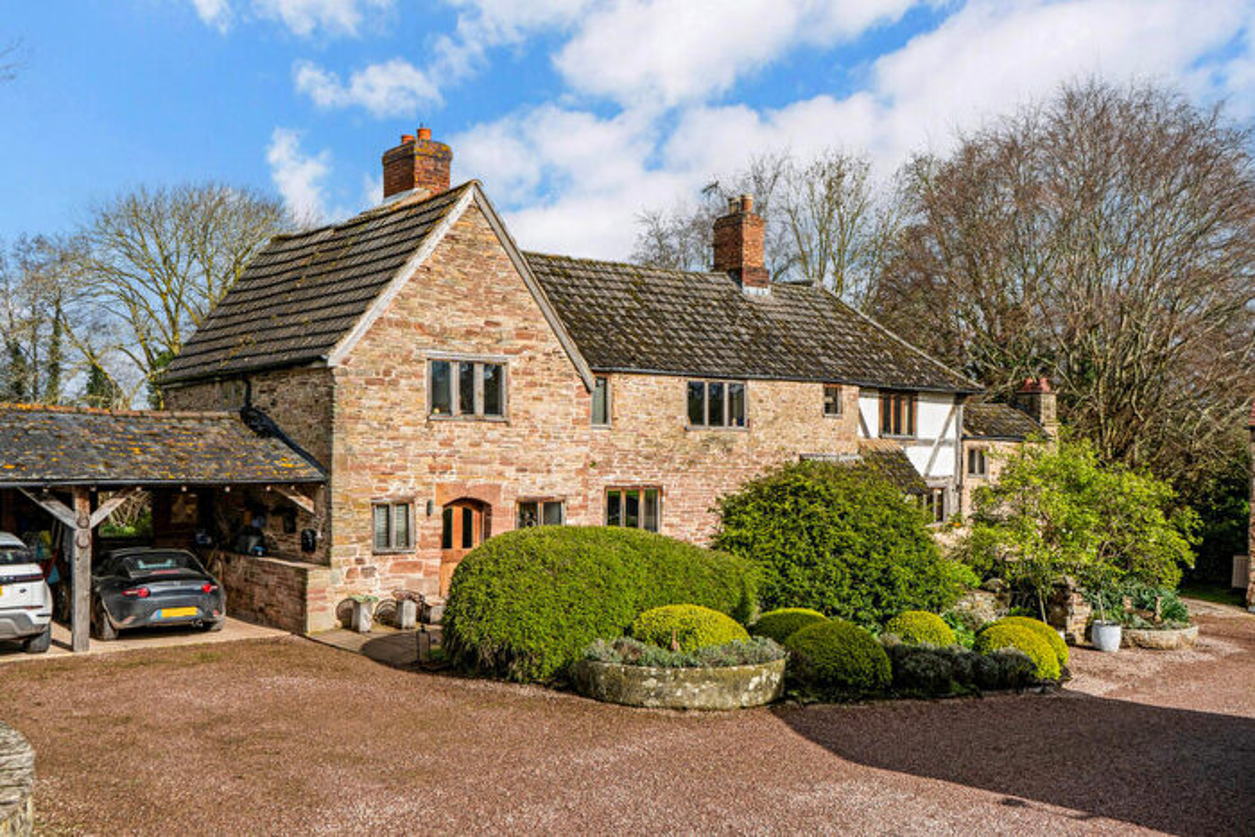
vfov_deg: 38.9
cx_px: 628
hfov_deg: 55.8
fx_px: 1185
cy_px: 418
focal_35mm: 34
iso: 640
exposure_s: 1/2000
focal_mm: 34
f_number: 8
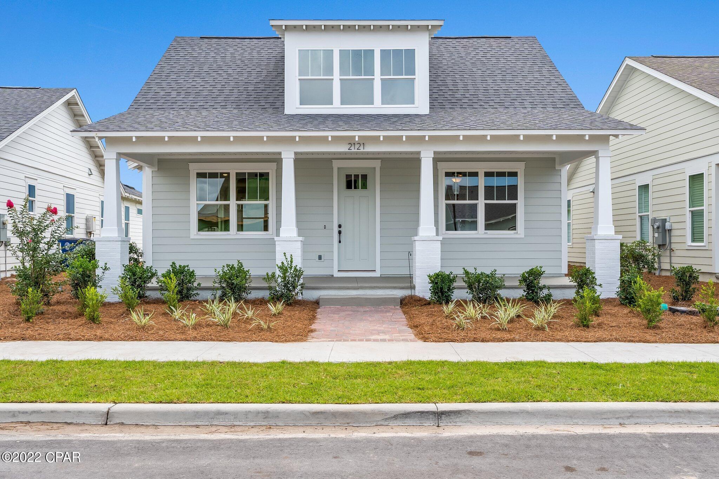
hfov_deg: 61.9
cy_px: 240
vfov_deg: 43.6
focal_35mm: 30
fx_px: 599
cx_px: 360
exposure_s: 1/80
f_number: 9
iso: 80
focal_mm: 20.2
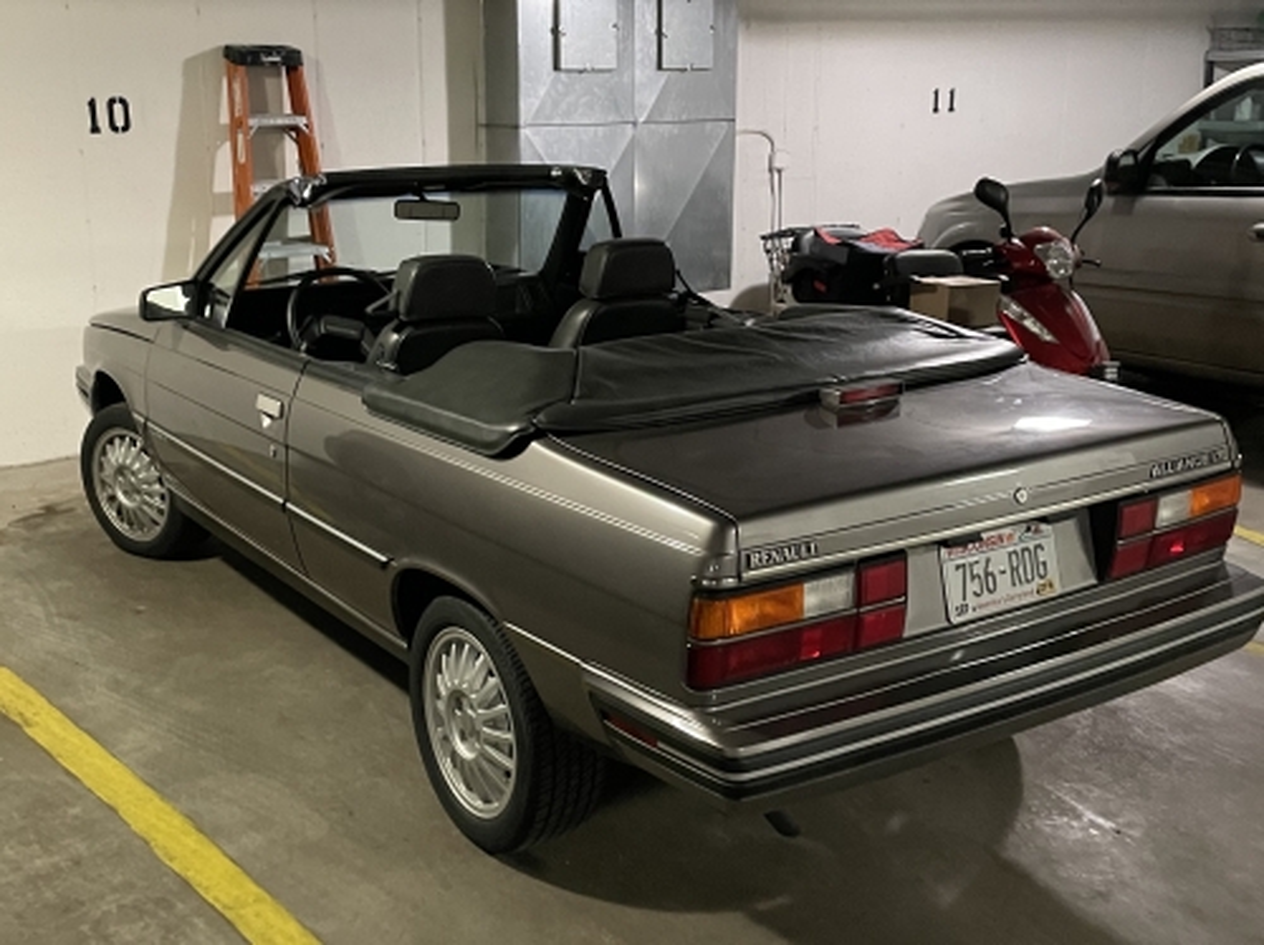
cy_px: 472
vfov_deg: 53.0
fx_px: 948
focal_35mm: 26
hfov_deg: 67.4
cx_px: 632
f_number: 1.6
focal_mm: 4.2
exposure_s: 1/30
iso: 800
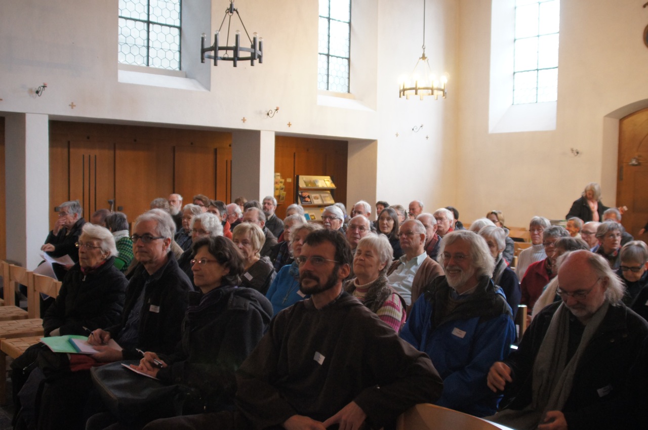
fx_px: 647
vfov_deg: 36.8
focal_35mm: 36
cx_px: 324
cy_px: 215
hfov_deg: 53.2
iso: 1600
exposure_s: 1/40
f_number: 4
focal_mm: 24
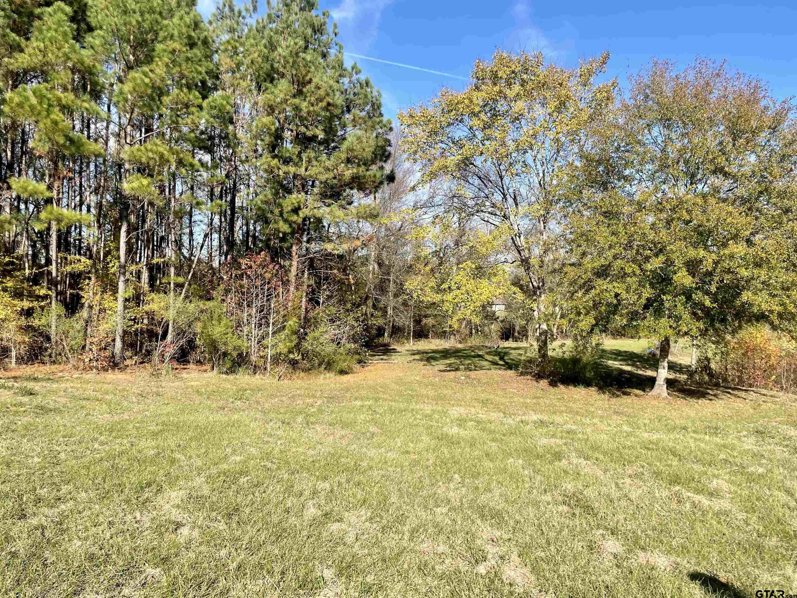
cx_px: 398
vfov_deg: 53.1
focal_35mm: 26
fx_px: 599
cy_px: 299
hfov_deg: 67.3
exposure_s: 1/2212
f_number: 1.6
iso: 32
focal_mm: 4.2
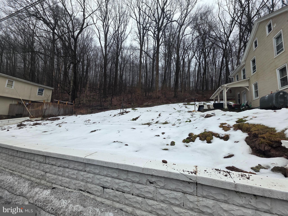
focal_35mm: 13
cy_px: 108
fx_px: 108
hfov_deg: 106.2
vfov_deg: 89.9
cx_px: 144
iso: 40
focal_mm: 2.2
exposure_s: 1/511
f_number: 1.9
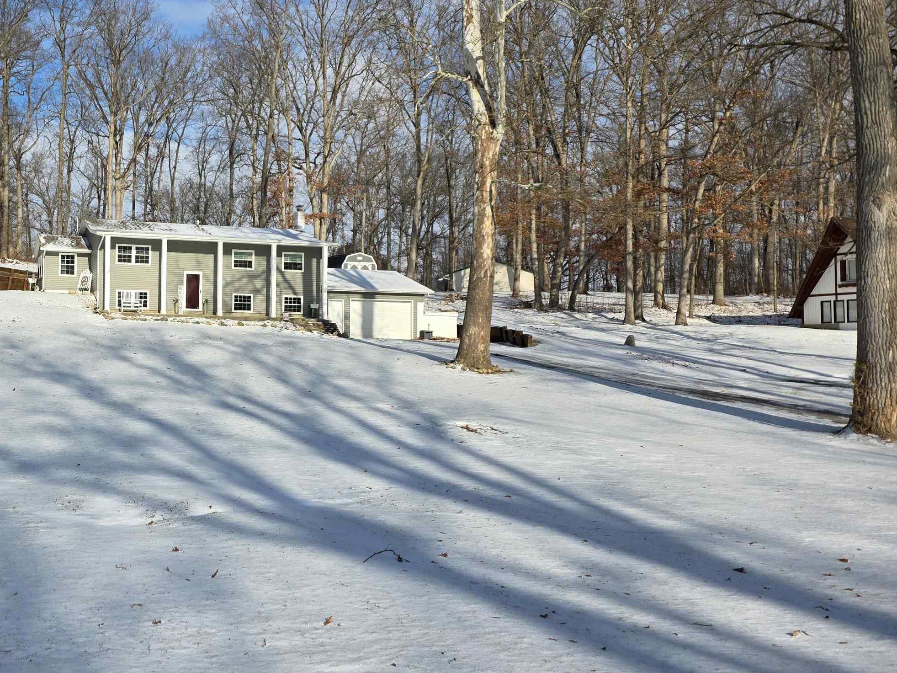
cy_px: 306
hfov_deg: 48.8
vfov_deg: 39.6
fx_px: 933
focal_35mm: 36
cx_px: 197
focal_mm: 6.25
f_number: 1.7
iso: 80
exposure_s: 1/7944
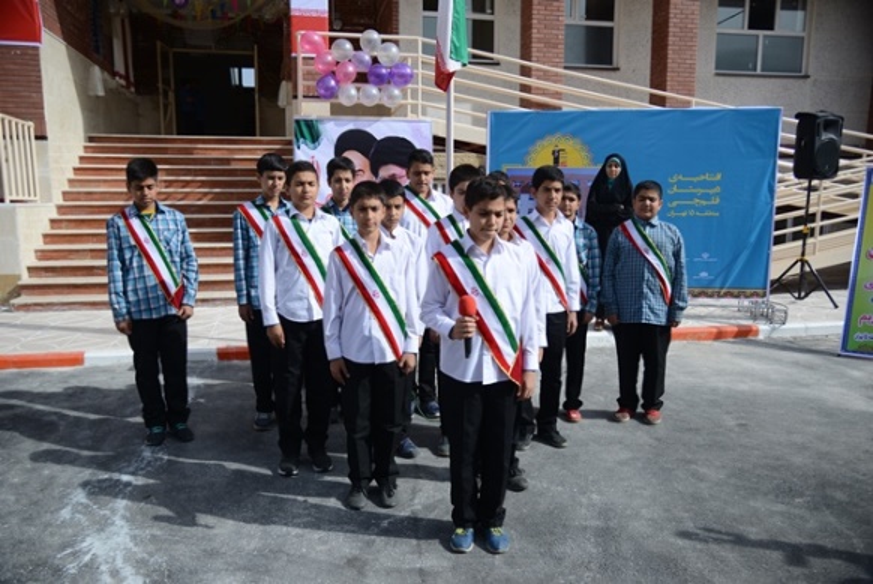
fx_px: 728
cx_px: 436
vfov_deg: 43.7
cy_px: 292
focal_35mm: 30
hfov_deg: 61.9
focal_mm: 30
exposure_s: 1/2000
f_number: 4
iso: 200
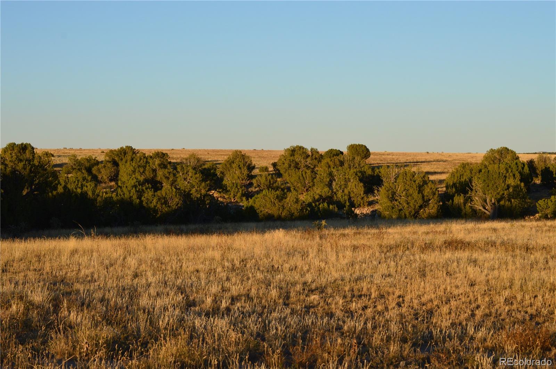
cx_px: 278
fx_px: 1273
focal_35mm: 82
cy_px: 184
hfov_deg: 24.6
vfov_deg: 16.5
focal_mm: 55
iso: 400
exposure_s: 1/320
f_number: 10
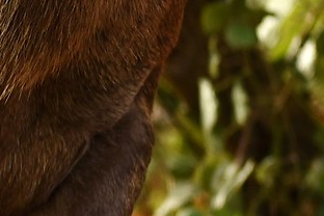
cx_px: -312
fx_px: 9701
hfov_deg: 1.9
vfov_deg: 1.3
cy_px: -267
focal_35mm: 1078
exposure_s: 1/1600
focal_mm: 140
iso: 800
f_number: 3.2
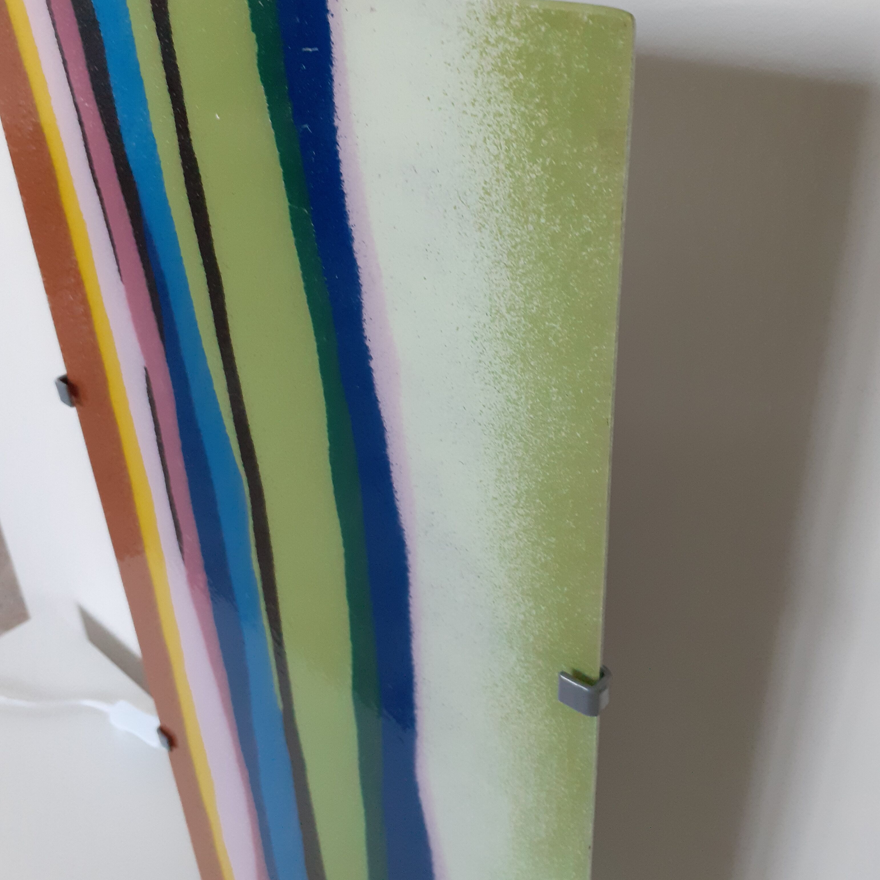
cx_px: 442
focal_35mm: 32
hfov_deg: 51.1
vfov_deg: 50.8
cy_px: 356
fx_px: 920
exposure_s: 1/60
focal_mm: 3.6
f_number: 1.9
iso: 250
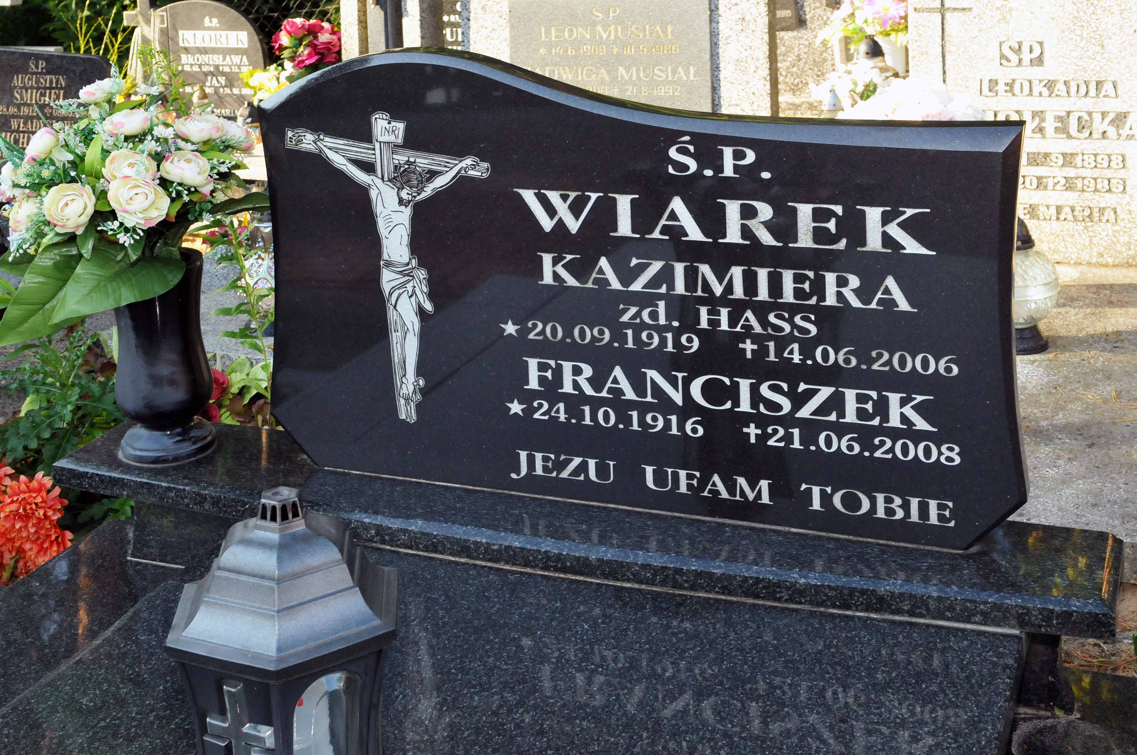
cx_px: 568
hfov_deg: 43.7
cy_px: 378
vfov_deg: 29.8
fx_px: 1420
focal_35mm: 45
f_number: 8
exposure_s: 1/250
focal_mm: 30
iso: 1250
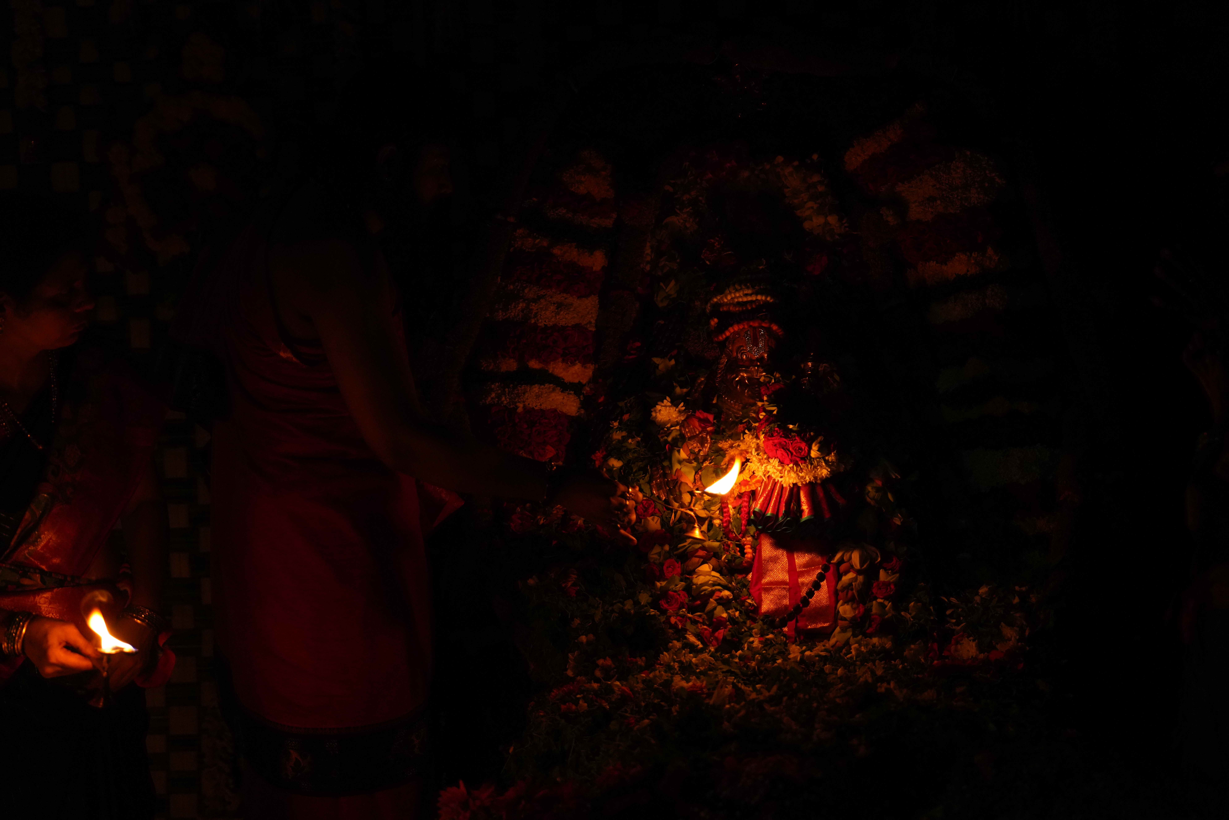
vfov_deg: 19.5
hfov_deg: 28.8
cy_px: 410
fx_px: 2390
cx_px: 614
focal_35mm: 70
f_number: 2.8
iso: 4000
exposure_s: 1/160
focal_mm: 70
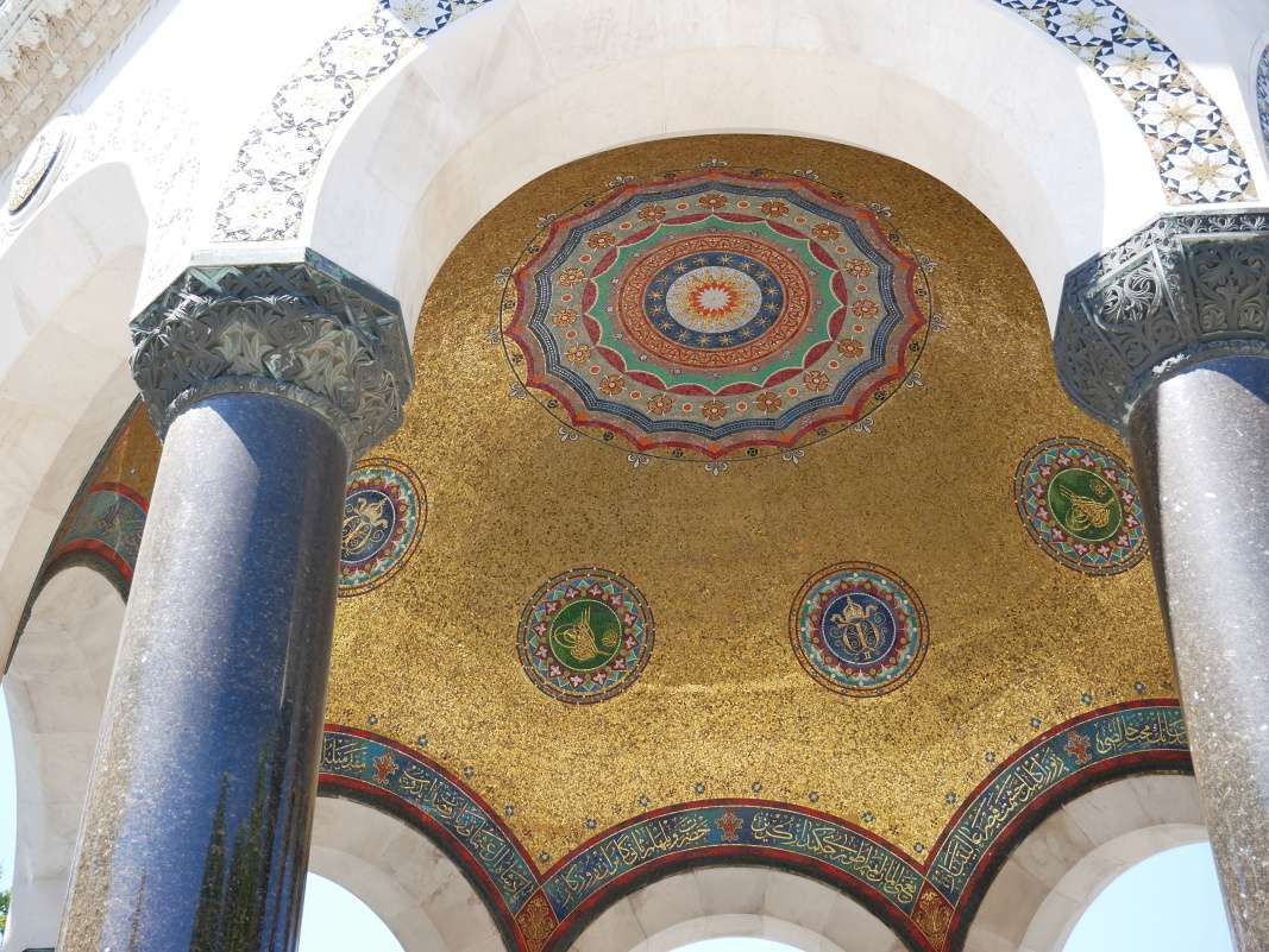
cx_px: 634
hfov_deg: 38.2
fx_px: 1834
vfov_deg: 29.1
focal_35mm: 50
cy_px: 476
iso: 200
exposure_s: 1/125
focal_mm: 25
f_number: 5.6
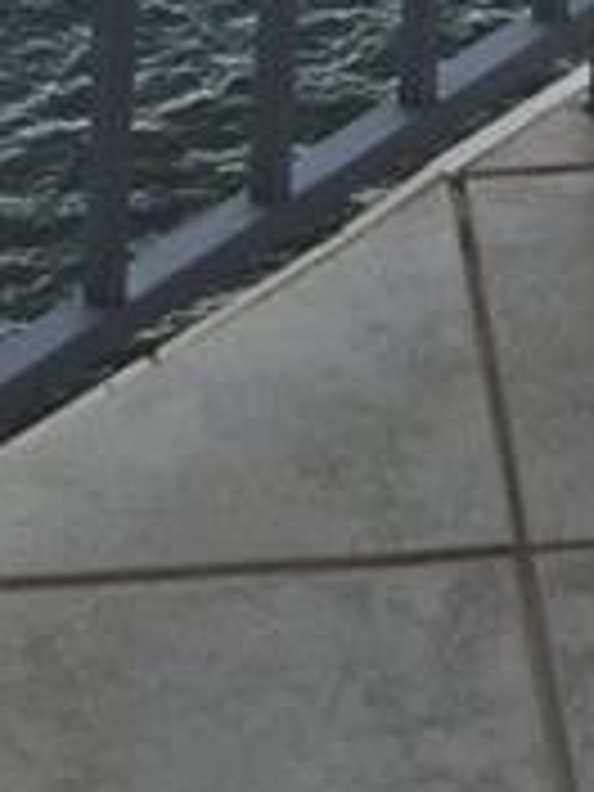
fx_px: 3592
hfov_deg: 9.2
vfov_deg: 10.8
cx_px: 864
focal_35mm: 157
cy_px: -1094
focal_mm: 5.4
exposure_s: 1/364
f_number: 1.8
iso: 25
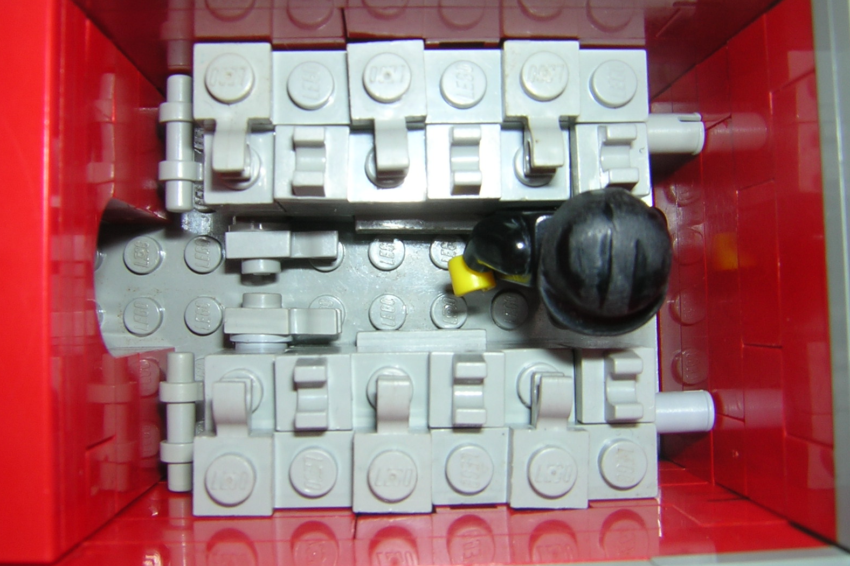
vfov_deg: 35.0
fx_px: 897
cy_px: 259
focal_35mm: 38
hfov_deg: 50.7
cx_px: 425
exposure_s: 1/60.1
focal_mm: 4.7
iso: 100
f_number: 5.2
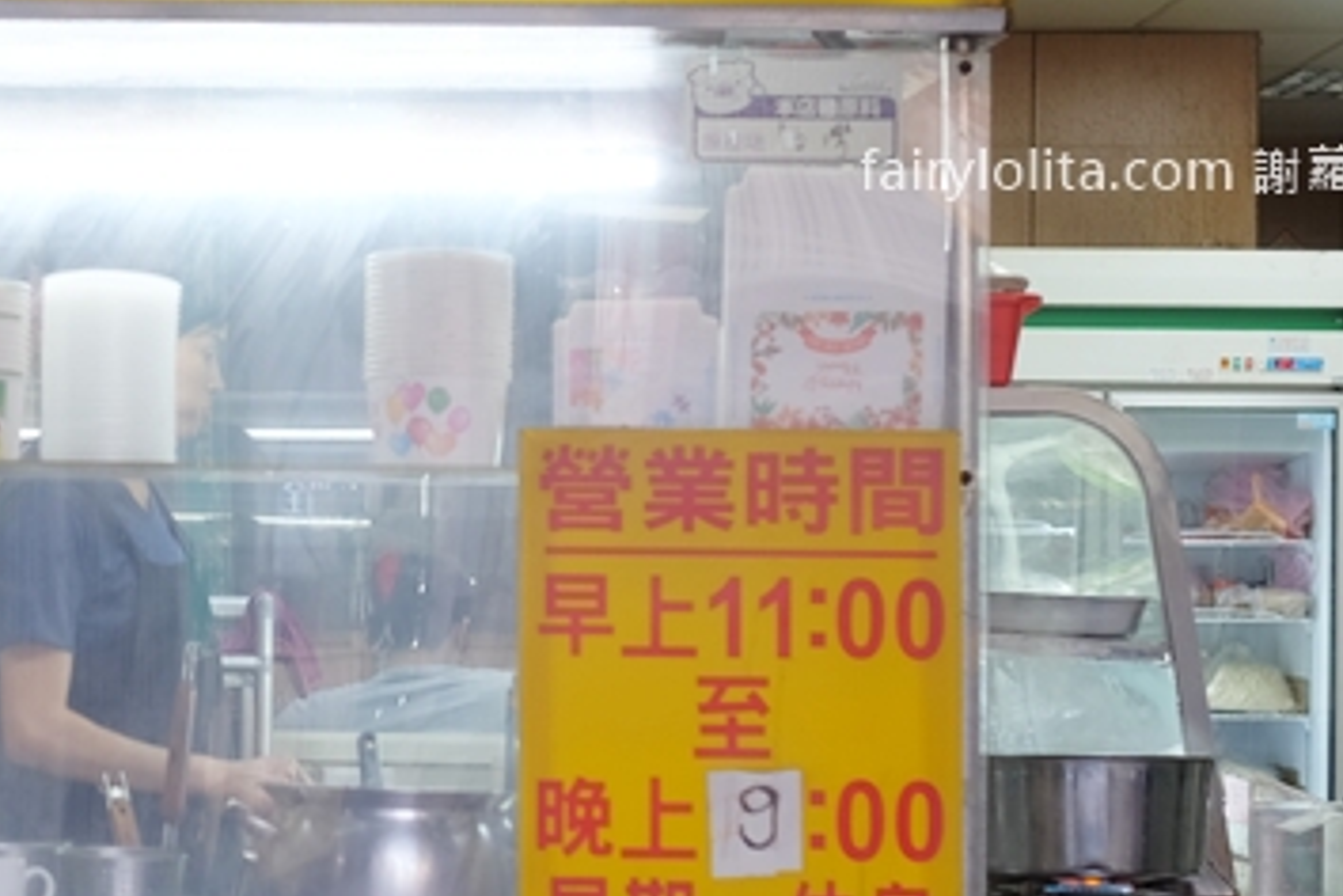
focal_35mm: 89
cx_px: 23
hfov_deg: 22.1
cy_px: 581
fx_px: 3320
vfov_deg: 15.3
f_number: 2.8
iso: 200
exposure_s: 1/34
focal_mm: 23
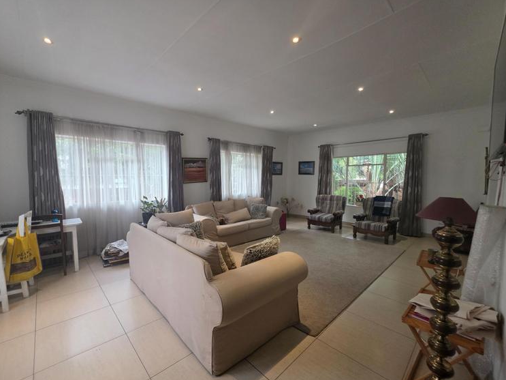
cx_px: 244
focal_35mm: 14
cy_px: 198
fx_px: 205
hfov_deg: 102.0
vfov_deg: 85.6
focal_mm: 2.2
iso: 320
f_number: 1.9
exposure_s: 1/100
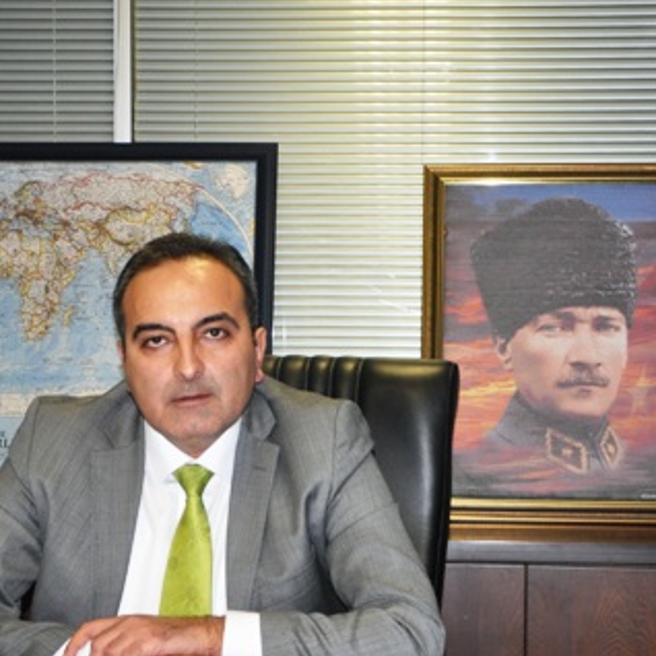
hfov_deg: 21.1
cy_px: 405
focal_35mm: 82
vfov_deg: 21.1
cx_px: 349
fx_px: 1758
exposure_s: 1/60
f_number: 4.2
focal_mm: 32
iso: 800
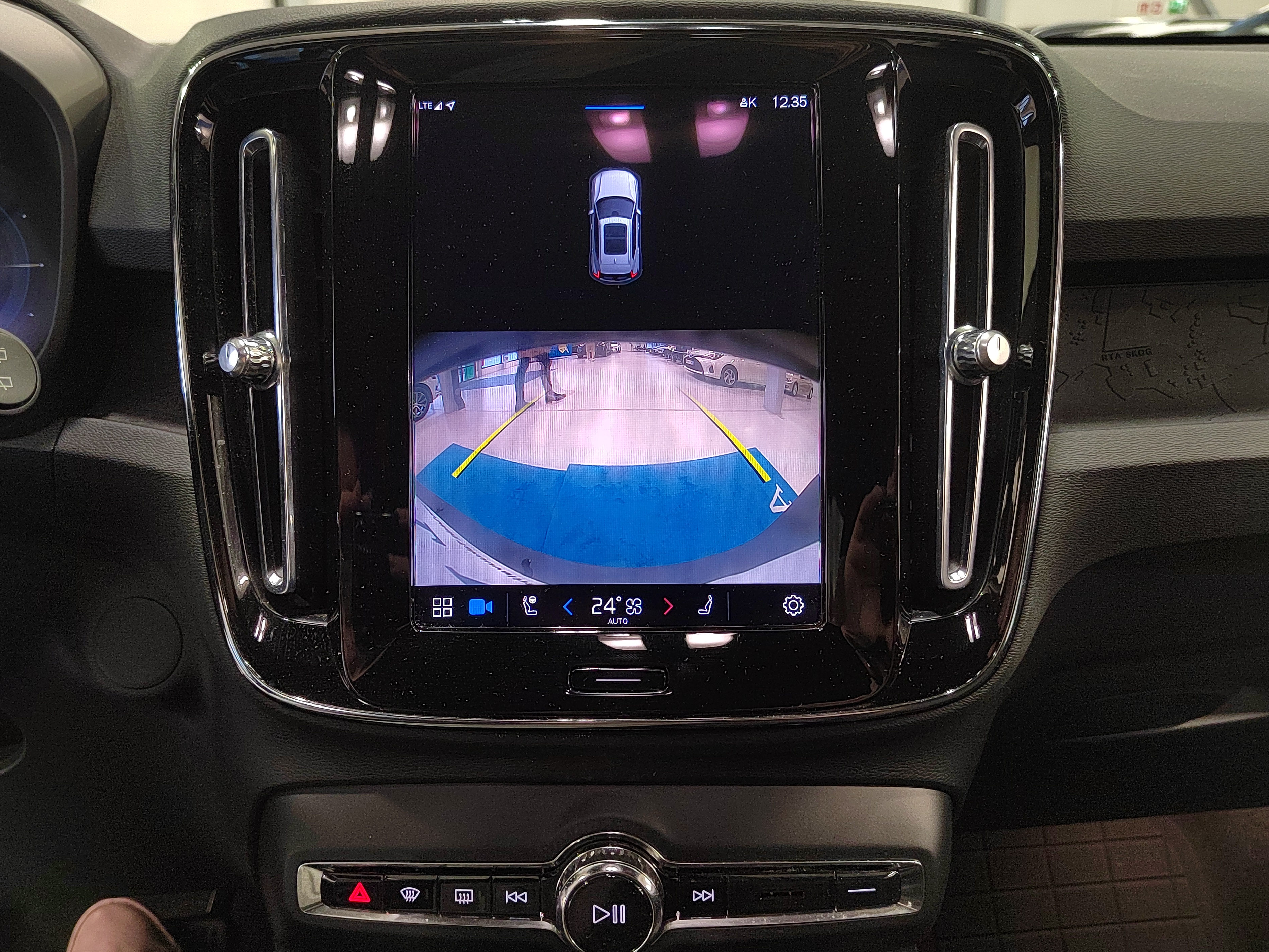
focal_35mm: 29
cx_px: 623
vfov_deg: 48.2
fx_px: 1063
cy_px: 492
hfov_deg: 61.7
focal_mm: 5.52
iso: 1575
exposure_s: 1/50
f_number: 1.9
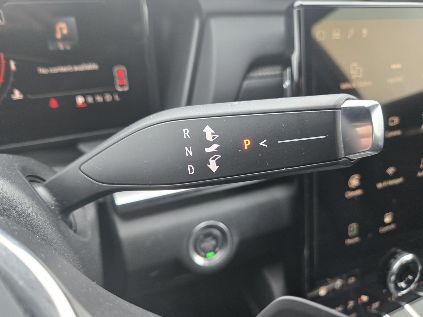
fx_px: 281
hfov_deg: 73.9
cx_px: 212
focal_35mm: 23
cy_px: 158
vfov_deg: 58.9
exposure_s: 1/120
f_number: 1.8
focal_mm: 5.4
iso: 160
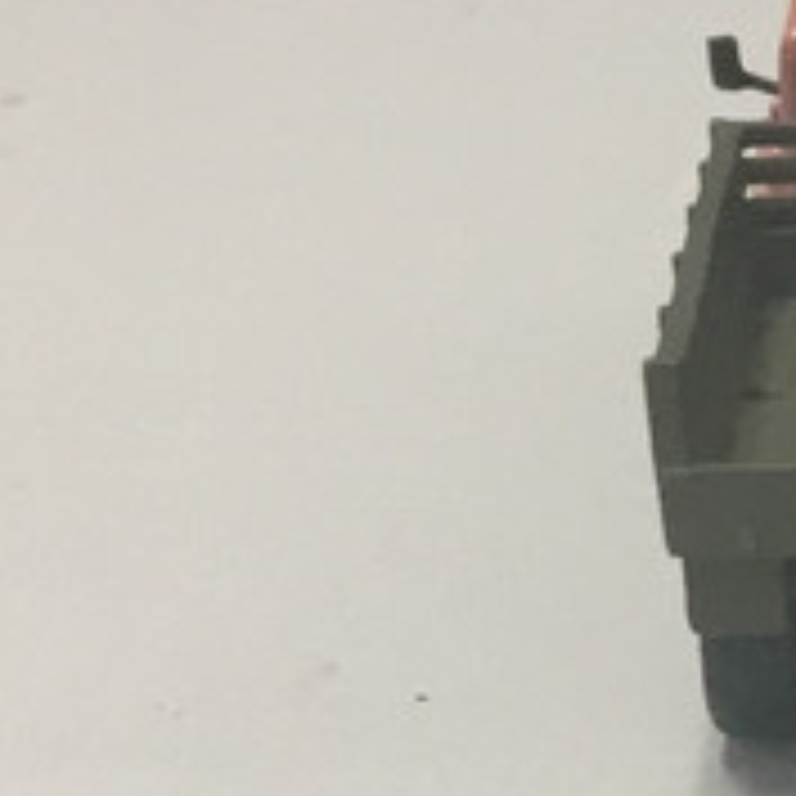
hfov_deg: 9.5
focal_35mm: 165
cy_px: 1124
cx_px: 1896
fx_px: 4293
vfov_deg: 10.3
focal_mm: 3.3
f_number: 2.4
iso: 40
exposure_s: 1/30
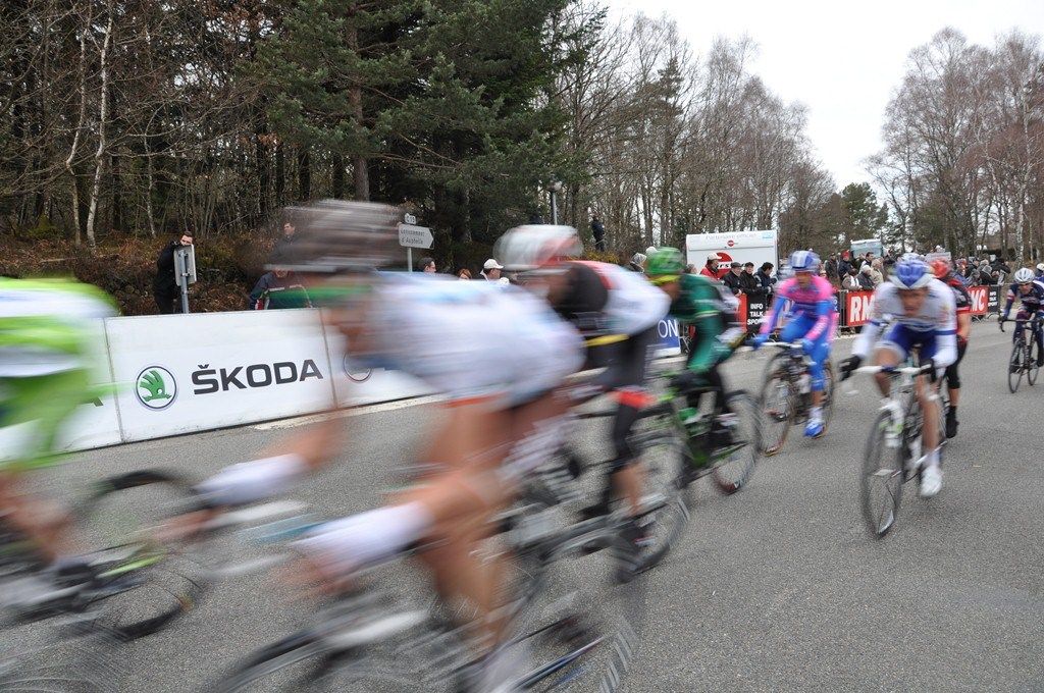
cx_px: 522
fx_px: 782
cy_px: 346
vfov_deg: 47.8
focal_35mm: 27
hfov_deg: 67.4
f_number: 9
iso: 200
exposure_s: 1/80
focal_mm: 18
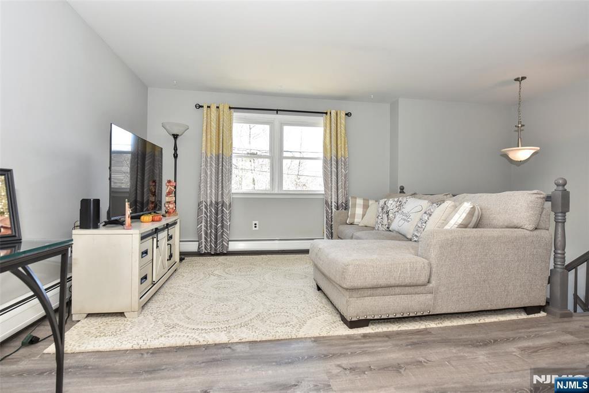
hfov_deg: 86.9
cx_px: 294
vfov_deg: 64.6
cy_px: 196
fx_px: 311
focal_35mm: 19
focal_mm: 19
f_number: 5
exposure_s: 1/100
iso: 800
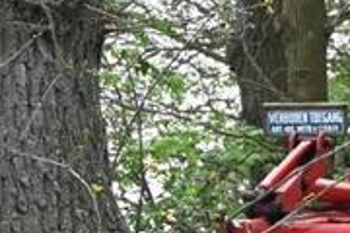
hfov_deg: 5.3
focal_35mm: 385
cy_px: 319
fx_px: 3743
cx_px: 616
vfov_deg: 3.6
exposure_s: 1/250
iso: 180
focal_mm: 47
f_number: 5.6
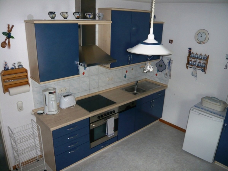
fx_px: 184
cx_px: 114
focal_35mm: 28
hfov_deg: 63.4
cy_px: 86
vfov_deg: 49.7
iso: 100
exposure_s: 1/30
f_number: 2.8
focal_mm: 4.6
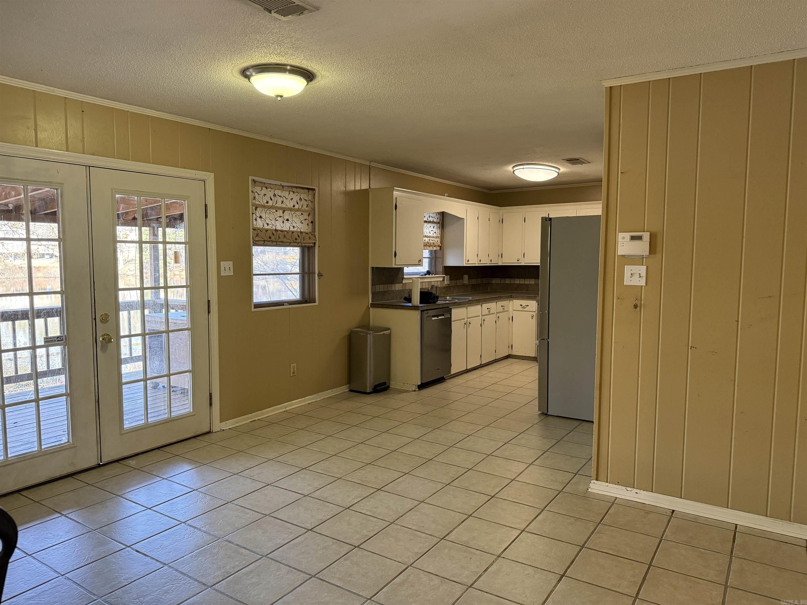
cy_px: 302
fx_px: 560
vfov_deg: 56.8
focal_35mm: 24
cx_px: 404
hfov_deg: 71.6
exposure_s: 1/120
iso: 320
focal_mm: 6.76
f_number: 1.78
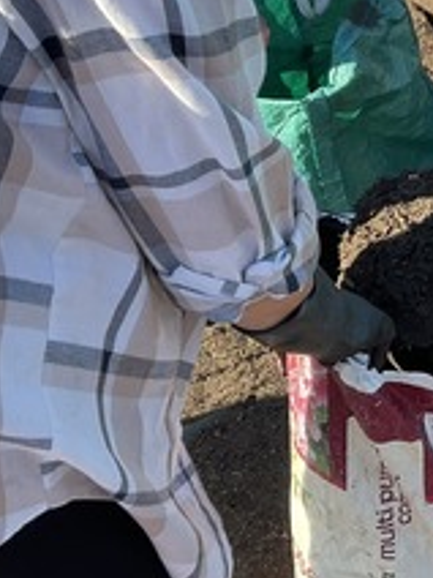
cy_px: 293
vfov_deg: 25.0
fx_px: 1301
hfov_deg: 17.9
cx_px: 534
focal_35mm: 78
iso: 16
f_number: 1.8
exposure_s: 1/383
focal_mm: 3
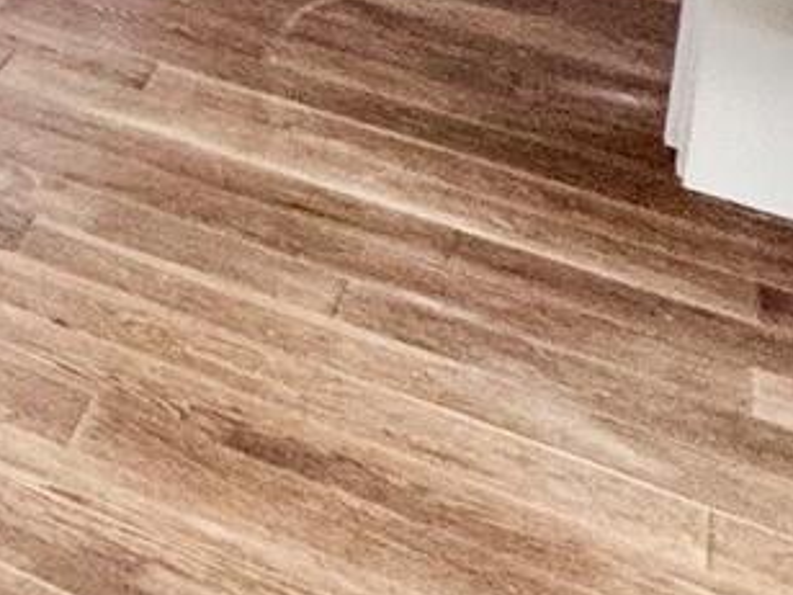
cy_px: -775
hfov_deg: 11.5
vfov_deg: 12.7
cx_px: -1591
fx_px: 2130
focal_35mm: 93
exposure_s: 1/62
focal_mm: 2.22
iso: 80
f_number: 2.2
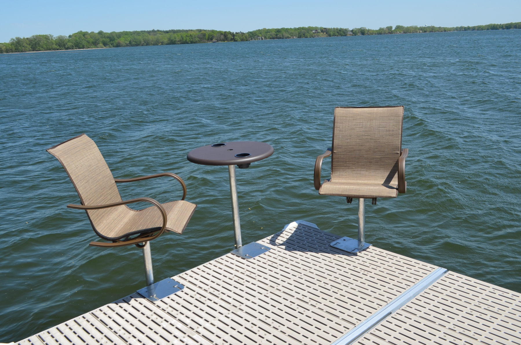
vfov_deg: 39.8
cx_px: 260
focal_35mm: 33
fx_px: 477
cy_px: 172
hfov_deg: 57.3
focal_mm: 22
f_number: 8
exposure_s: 1/250
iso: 100
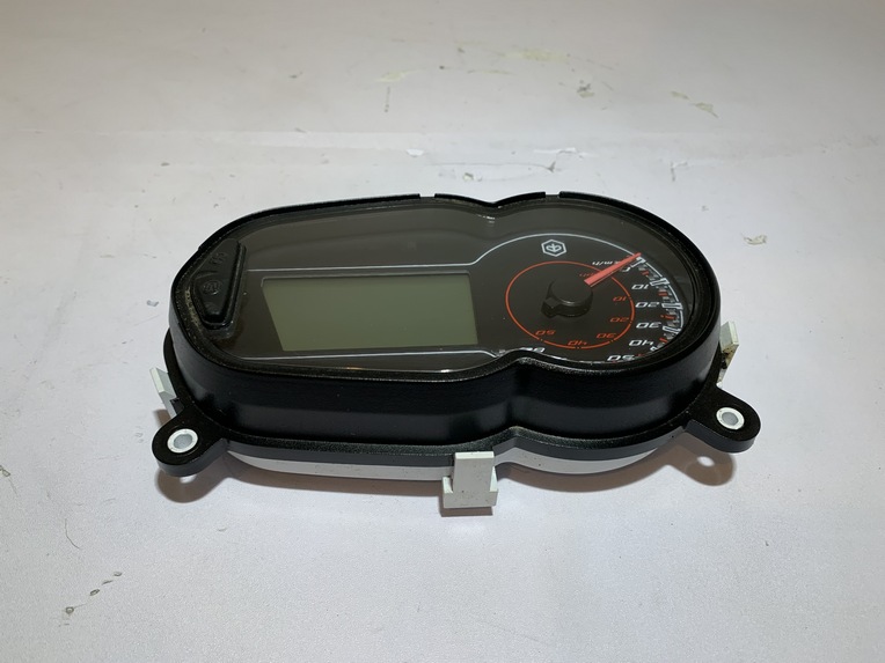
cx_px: 442
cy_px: 332
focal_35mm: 26
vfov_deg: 53.1
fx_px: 665
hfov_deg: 67.3
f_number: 1.8
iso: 50
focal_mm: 4.25
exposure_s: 1/121
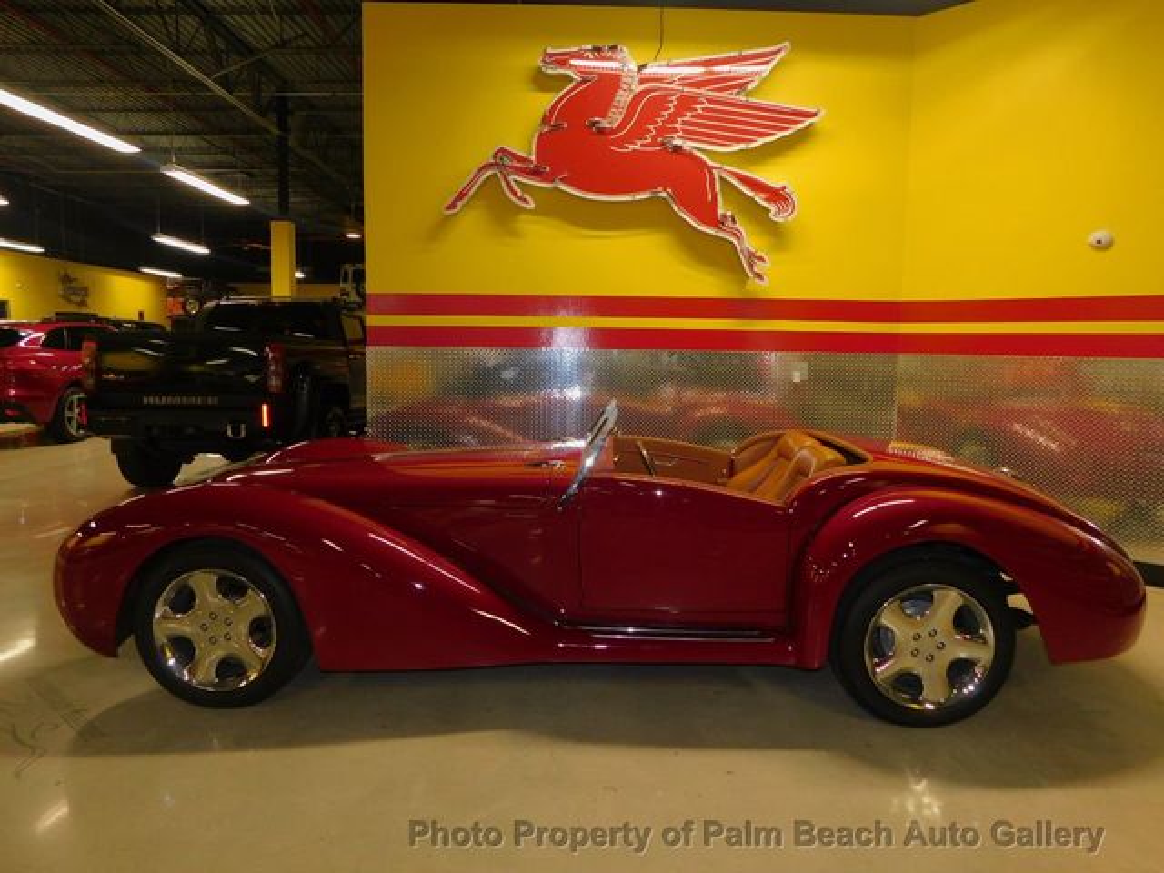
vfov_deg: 58.9
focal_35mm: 23
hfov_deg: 73.9
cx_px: 582
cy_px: 436
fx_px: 773
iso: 200
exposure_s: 1/30
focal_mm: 4
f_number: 3
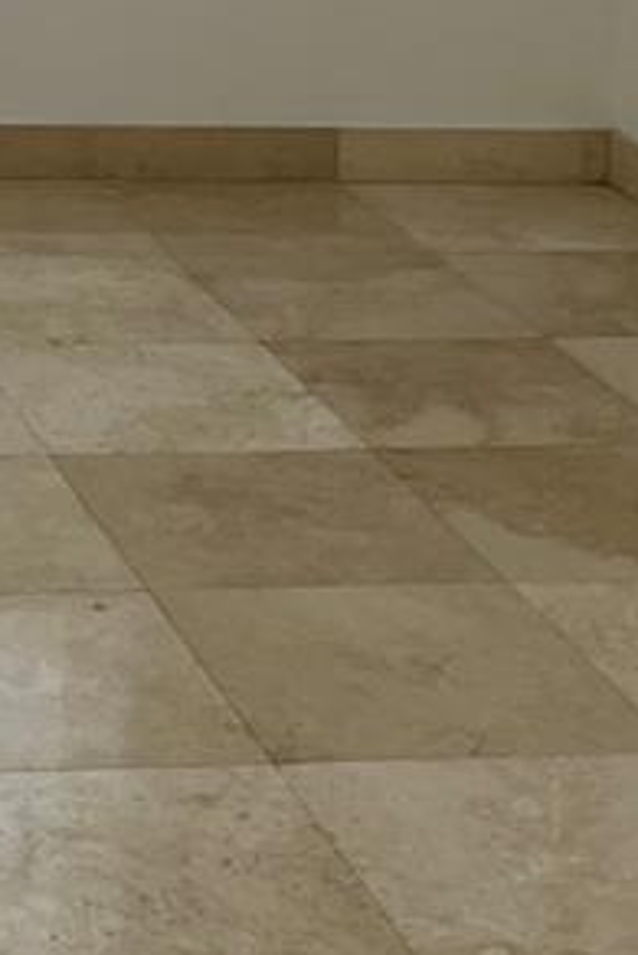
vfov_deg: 16.6
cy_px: -507
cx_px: -497
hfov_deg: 11.5
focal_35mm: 111
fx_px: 2947
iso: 32
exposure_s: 1/120
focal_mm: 5.7
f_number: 1.5
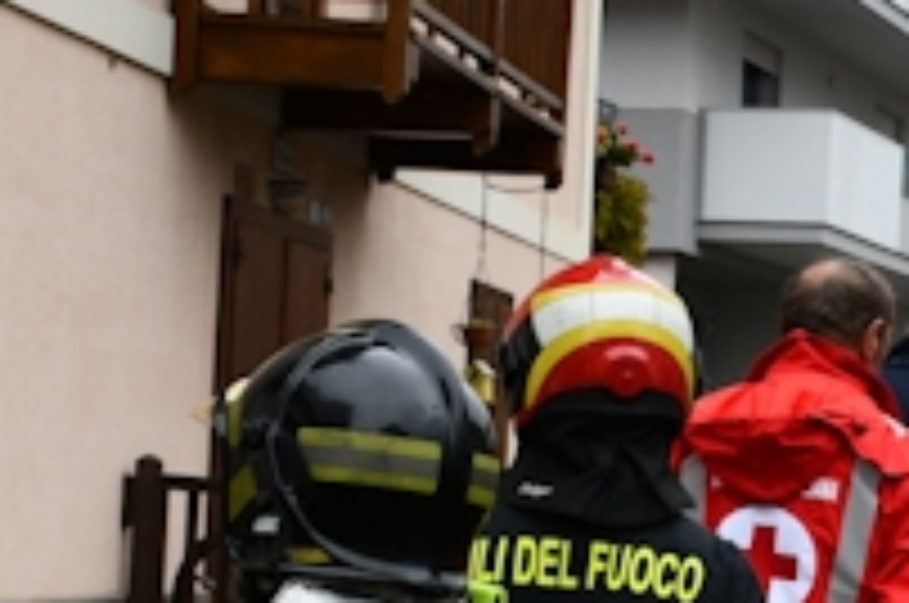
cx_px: 1148
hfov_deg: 18.0
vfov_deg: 12.7
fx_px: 2697
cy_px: 457
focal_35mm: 107
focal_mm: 18
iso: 200
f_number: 8
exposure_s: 1/250
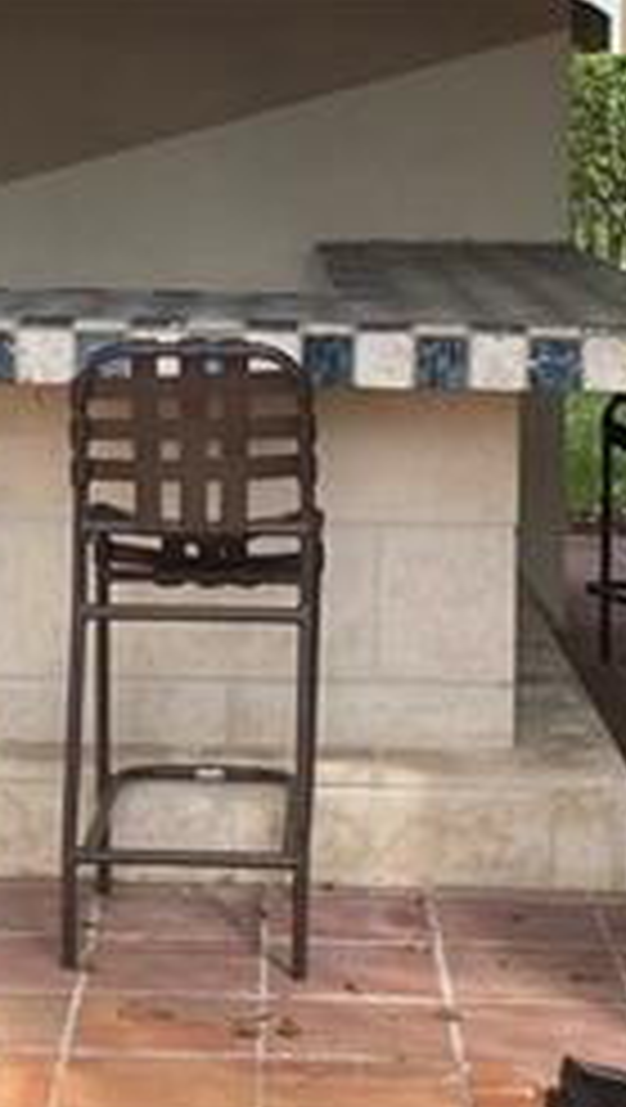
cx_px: 153
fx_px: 2706
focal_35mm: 92
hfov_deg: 13.2
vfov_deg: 22.7
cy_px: 180
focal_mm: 4.25
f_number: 1.8
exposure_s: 1/788
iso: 32
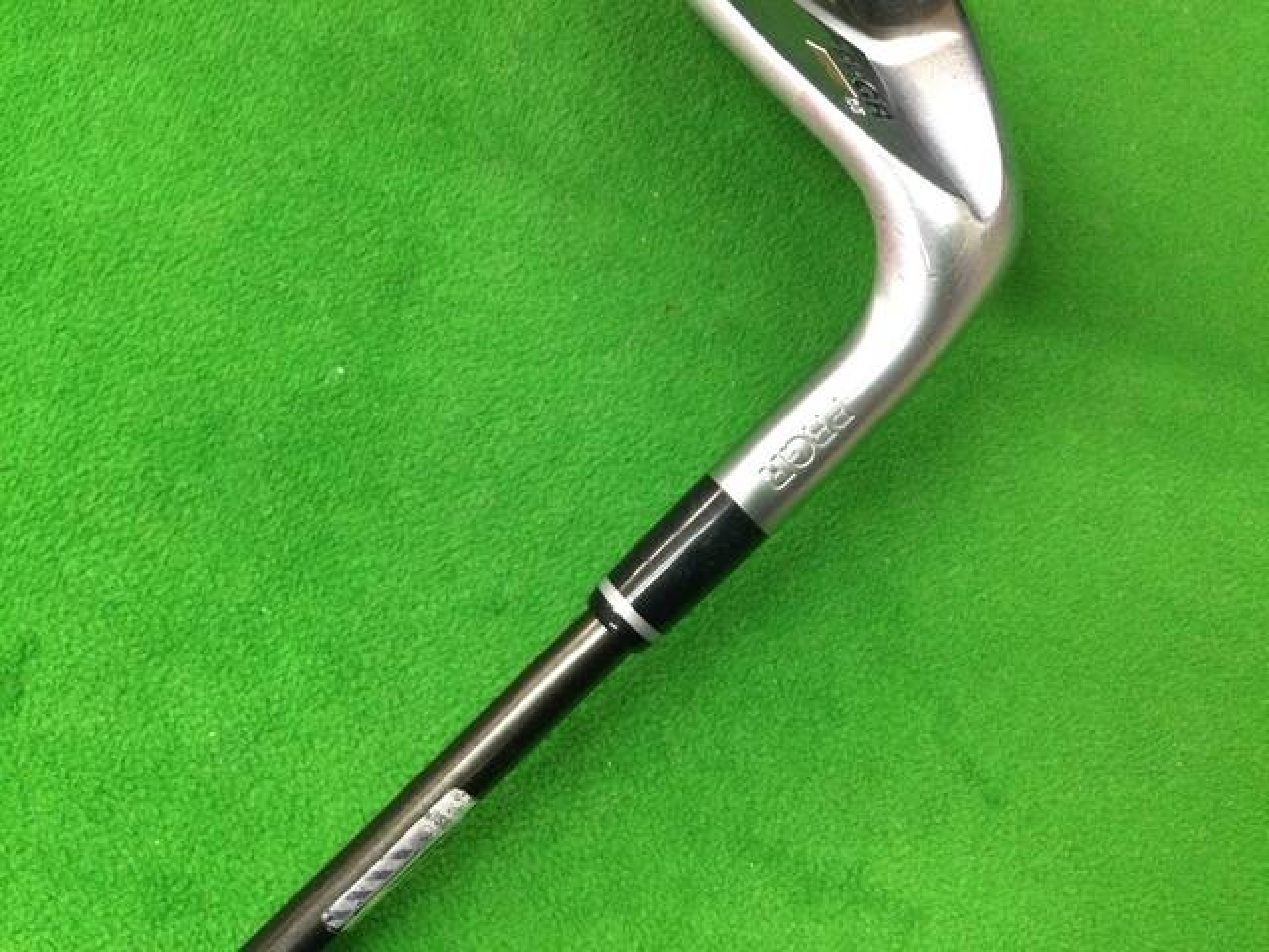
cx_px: 634
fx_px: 1136
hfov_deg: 58.4
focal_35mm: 31
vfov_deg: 45.4
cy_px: 476
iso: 200
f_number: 2.4
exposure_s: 1/30
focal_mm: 3.3
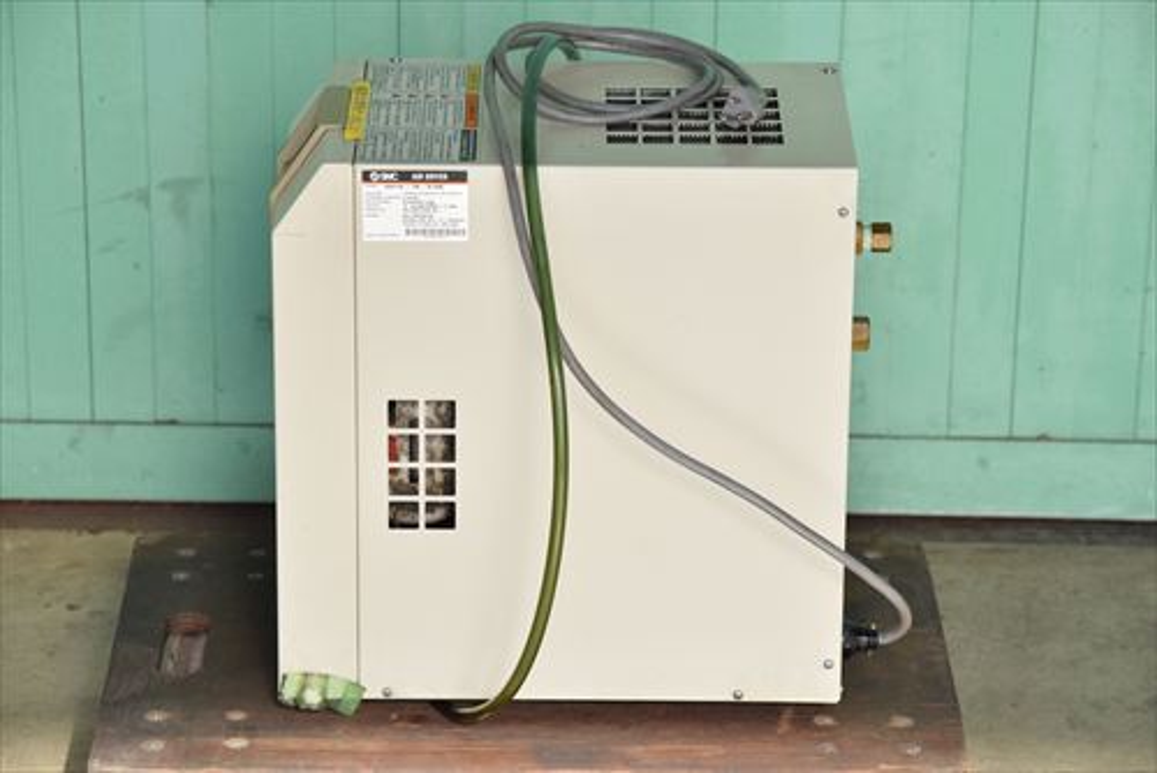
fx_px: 3859
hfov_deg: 17.1
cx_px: 578
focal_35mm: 120
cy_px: 386
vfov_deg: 11.4
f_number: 6.3
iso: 1250
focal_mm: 80
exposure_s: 1/3200
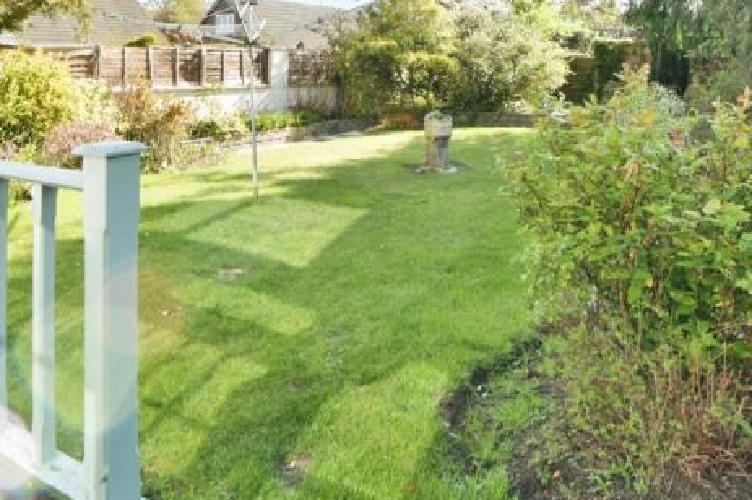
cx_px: 372
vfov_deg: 40.7
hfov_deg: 60.3
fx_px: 647
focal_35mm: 31
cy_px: 109
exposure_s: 1/80
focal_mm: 14
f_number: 13
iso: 500
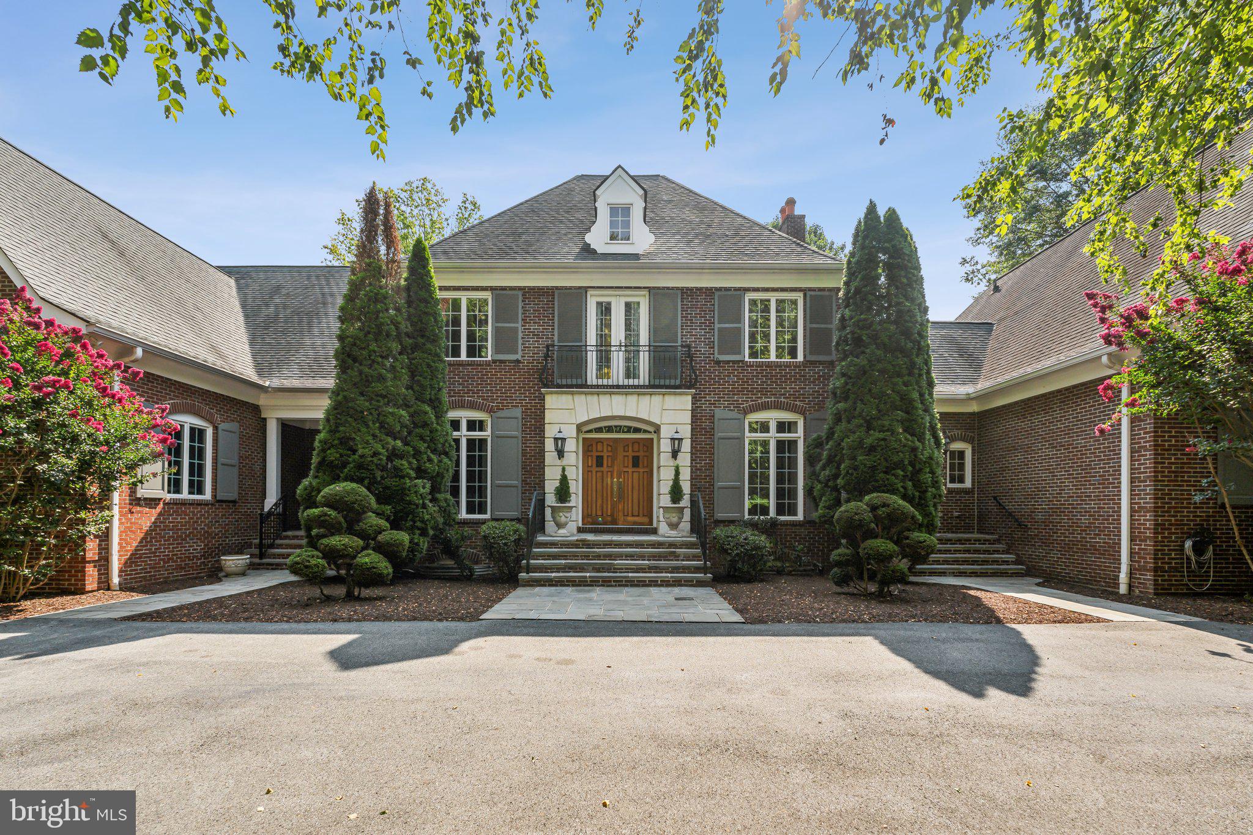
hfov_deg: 95.0
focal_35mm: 16
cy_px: 418
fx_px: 574
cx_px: 626
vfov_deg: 72.0
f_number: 7.1
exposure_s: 1/500
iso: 200
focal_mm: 16.5
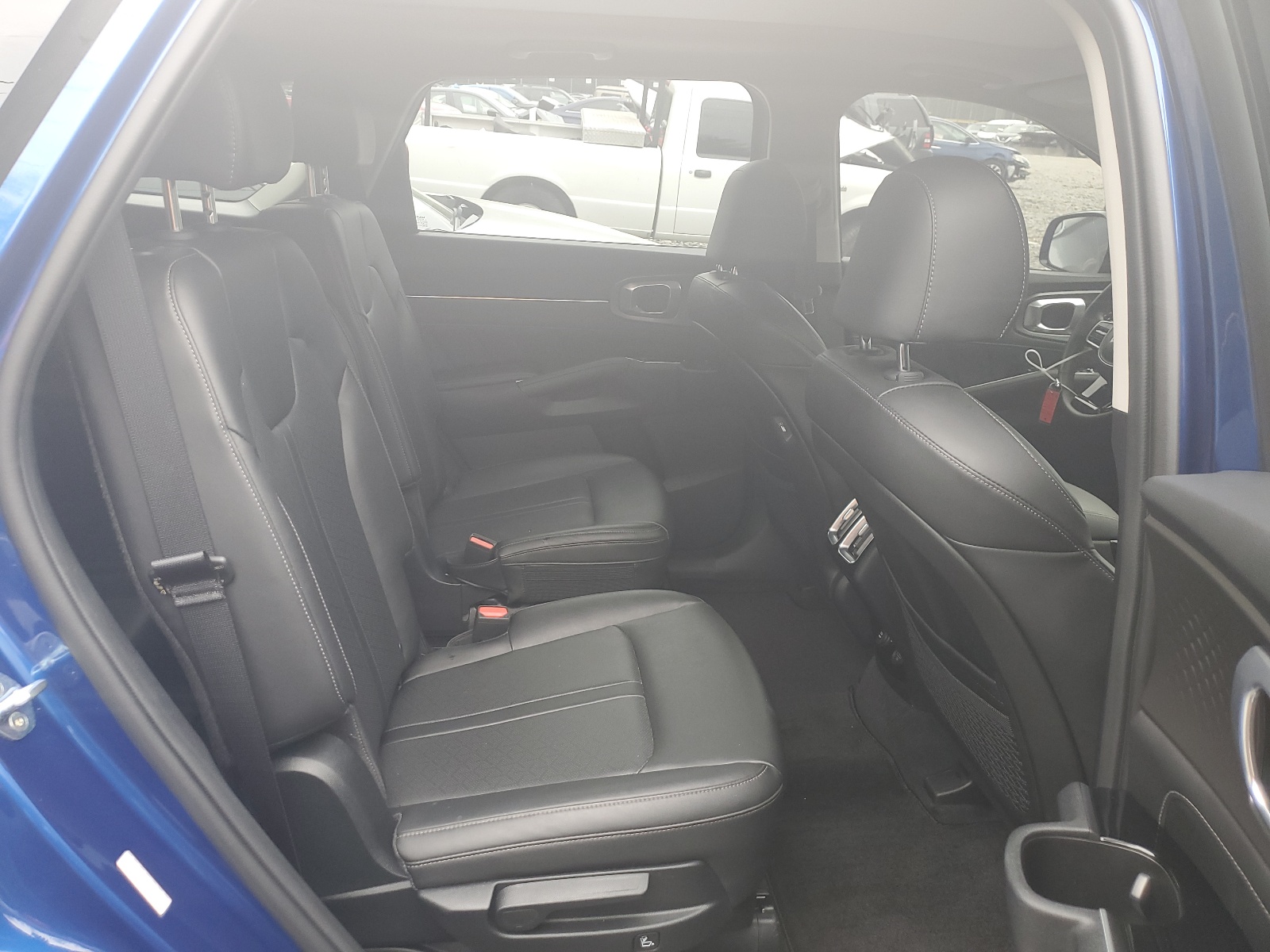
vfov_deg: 53.1
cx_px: 635
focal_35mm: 26
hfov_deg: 67.3
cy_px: 476
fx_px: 954
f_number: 1.5
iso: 60
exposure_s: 1/120
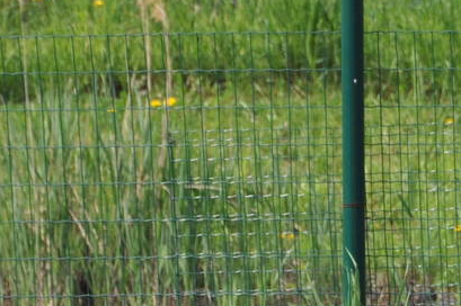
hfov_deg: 1.2
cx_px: 594
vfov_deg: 0.8
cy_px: 530
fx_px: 22519
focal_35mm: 1760
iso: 400
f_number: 5.6
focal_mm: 300
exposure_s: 1/1000
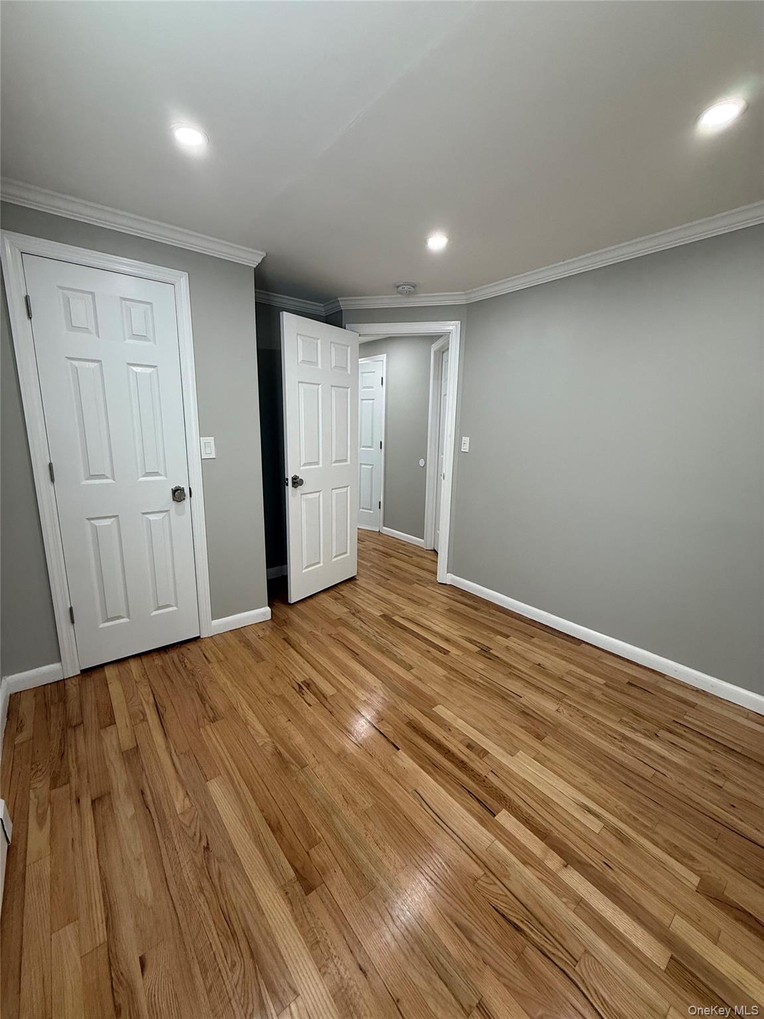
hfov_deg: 85.7
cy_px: 510
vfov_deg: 102.1
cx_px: 382
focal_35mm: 14
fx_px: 412
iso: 125
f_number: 2.2
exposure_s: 1/120
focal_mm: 2.22
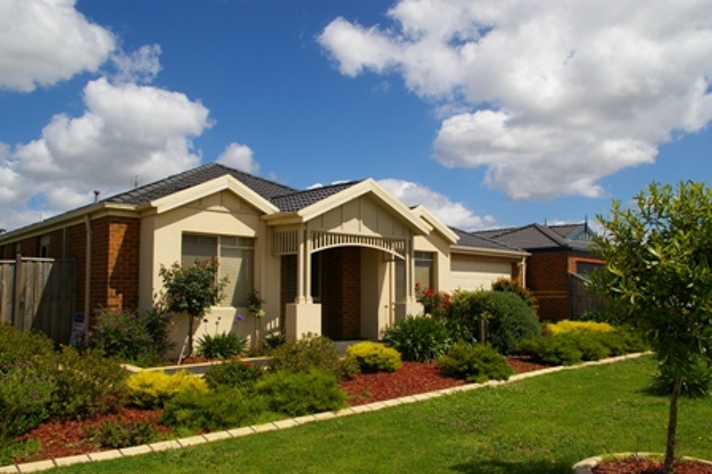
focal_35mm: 30
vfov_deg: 43.5
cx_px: 356
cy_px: 237
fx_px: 593
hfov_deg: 62.0
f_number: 11
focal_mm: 20
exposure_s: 1/500
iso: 200
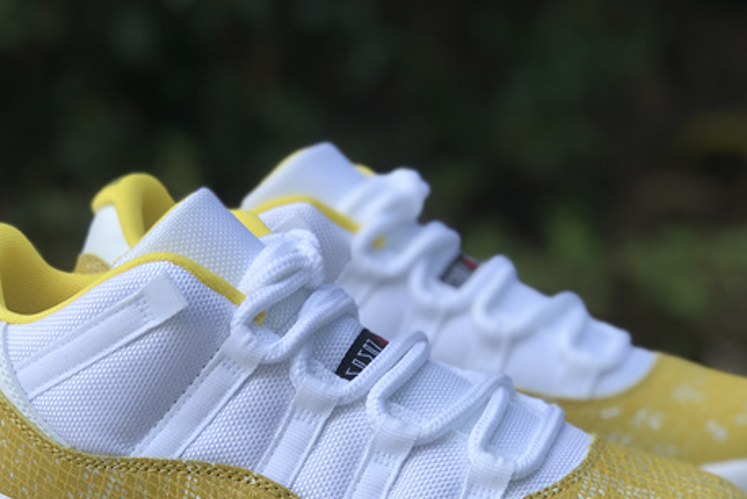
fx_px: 1993
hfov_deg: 21.2
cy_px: 339
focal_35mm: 96
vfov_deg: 14.2
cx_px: 368
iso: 20
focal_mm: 6.6
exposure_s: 1/128
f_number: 2.8
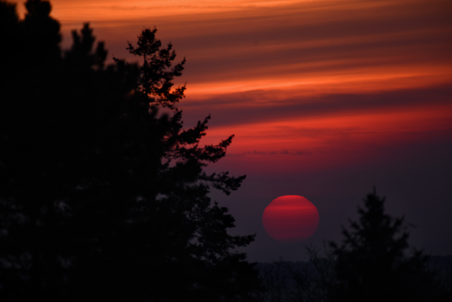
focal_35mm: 500
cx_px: 226
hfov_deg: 4.1
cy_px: 151
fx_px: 6279
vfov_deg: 2.8
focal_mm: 500
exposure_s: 1/400
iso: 200
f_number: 5.6
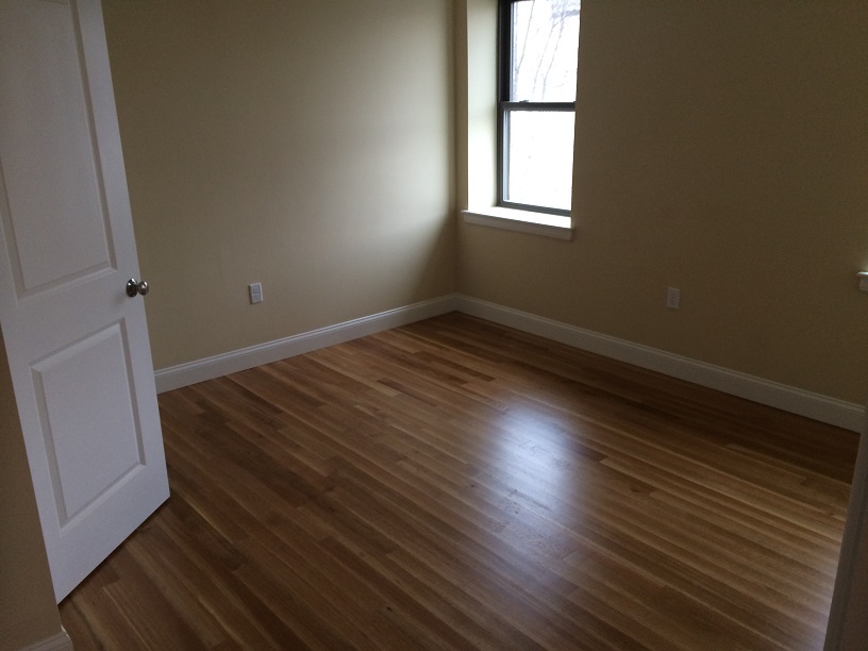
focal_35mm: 30
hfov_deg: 60.0
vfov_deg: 46.8
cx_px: 434
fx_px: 752
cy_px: 326
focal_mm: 4.12
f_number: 2.2
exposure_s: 1/30
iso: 125
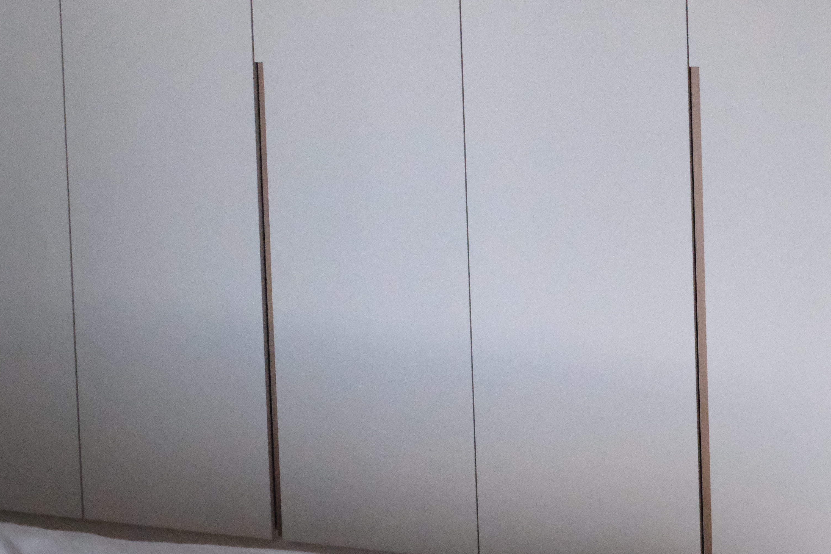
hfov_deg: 29.2
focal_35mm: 69
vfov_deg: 18.7
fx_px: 1593
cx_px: 443
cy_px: -110
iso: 12800
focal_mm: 18
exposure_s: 1/1400
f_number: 5.6
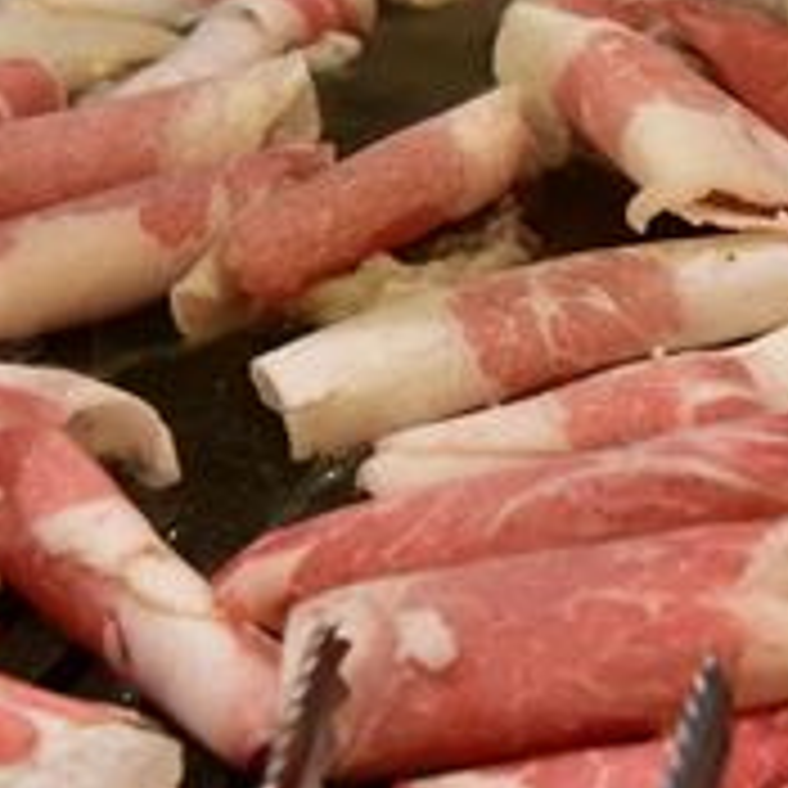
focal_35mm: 140
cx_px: 536
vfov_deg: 12.4
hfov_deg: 12.5
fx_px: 3606
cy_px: 225
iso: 5000
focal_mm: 40
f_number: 5
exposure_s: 1/160
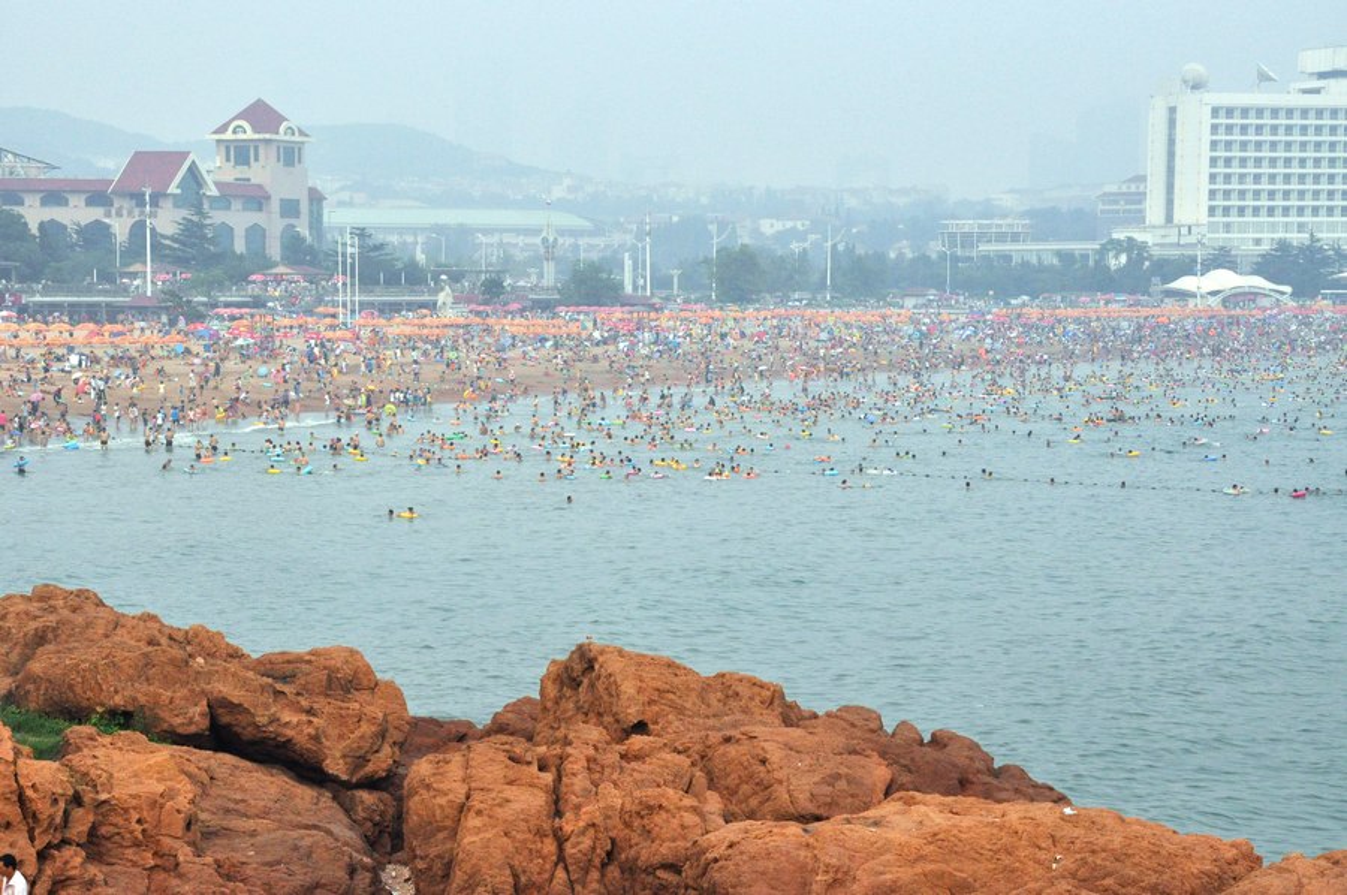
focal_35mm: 87
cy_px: 448
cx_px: 674
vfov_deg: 15.7
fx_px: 3252
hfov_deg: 23.4
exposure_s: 1/1600
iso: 1600
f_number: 11
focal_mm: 58
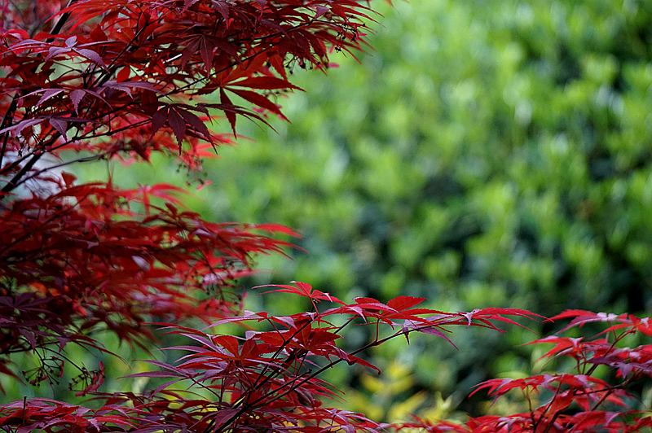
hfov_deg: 9.3
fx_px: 3990
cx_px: 326
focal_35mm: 220
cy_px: 216
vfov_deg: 6.2
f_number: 5.6
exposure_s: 1/250
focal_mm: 147
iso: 800
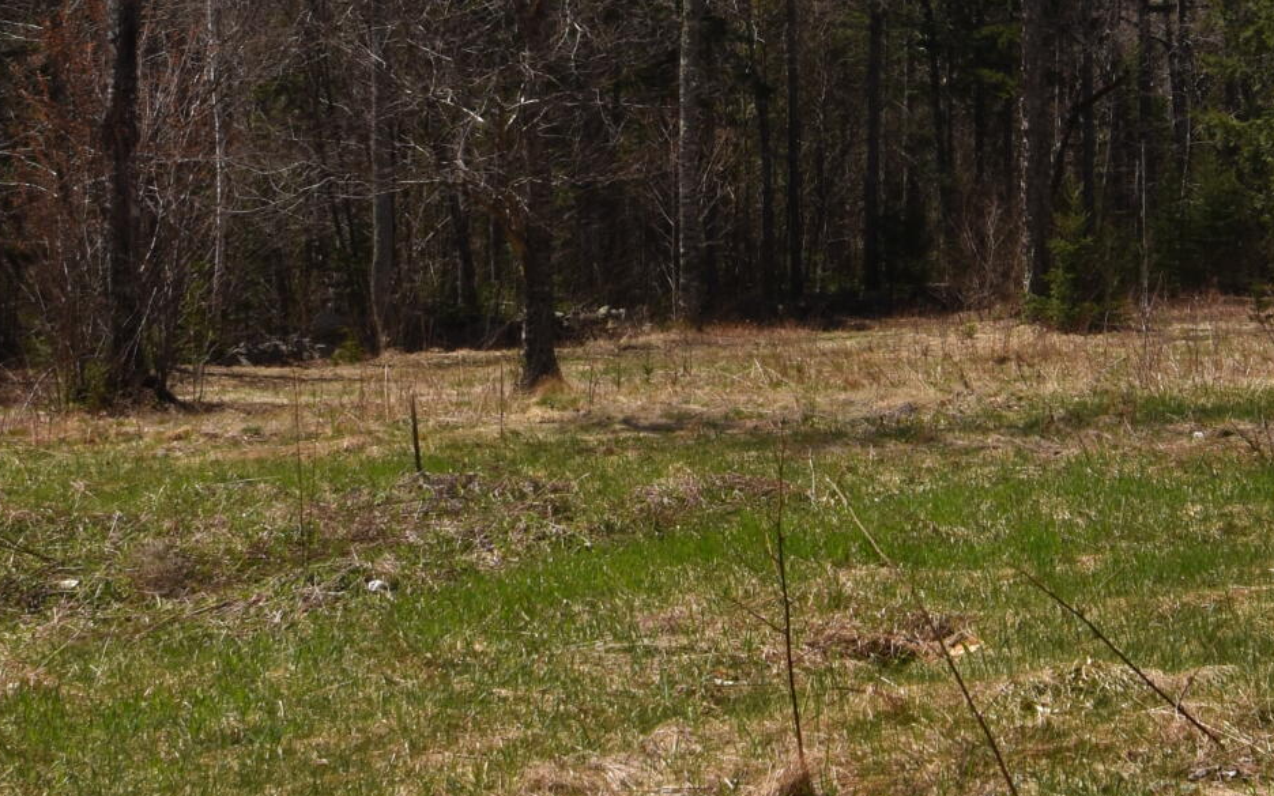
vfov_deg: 13.3
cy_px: 140
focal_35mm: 98
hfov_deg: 21.1
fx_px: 3403
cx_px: 935
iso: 100
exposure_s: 1/200
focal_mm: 20
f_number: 10
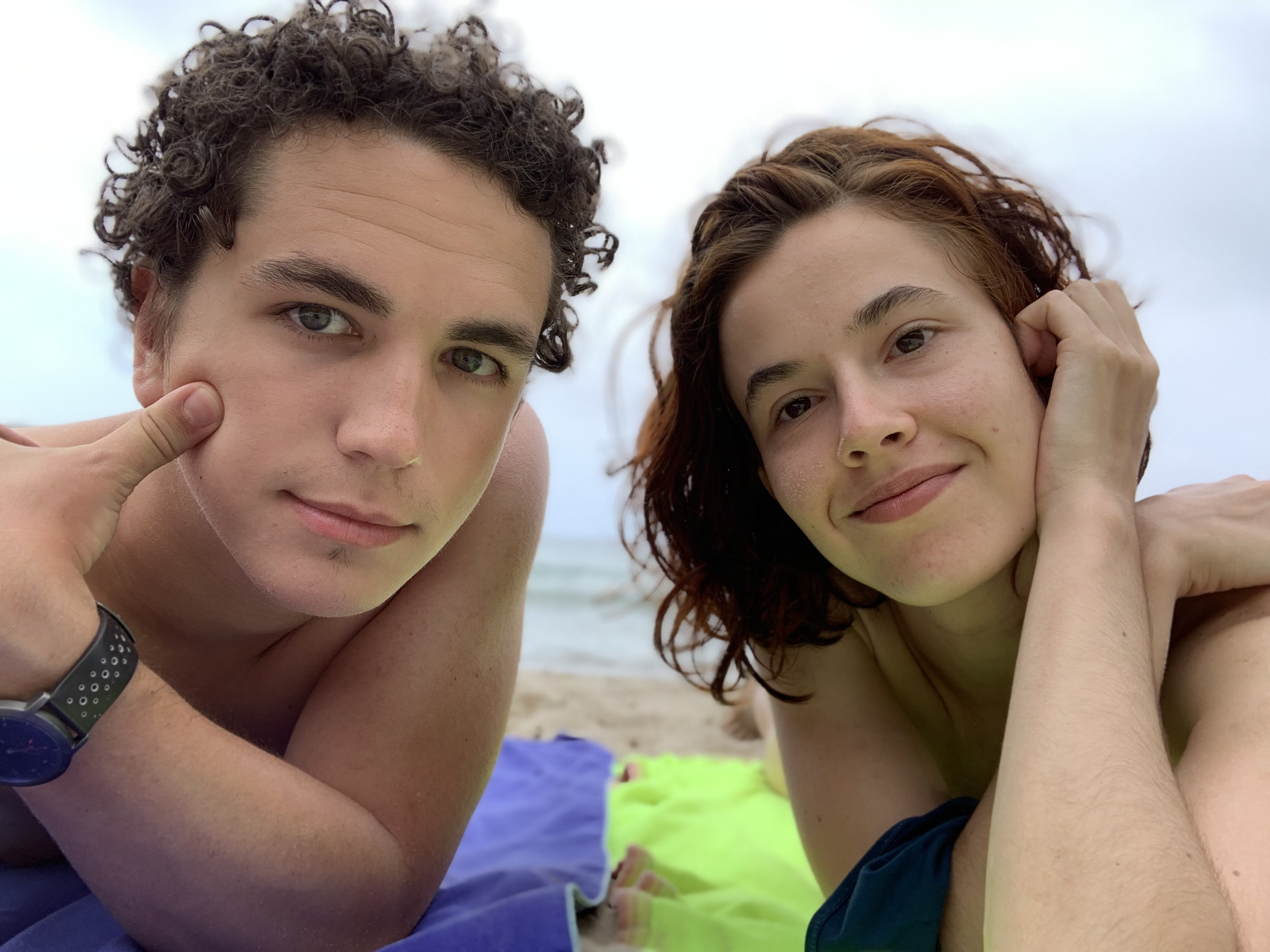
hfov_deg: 56.8
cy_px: 476
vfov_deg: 44.2
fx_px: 1174
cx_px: 635
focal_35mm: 32
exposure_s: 1/121
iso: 20
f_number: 2.2
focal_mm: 2.87
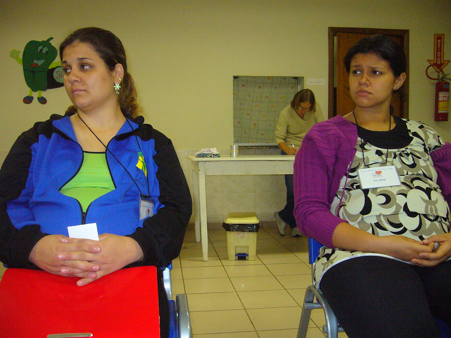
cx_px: 226
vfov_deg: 40.7
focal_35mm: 35
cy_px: 169
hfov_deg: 52.6
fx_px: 456
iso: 400
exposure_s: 1/60
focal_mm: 5.8
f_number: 2.8
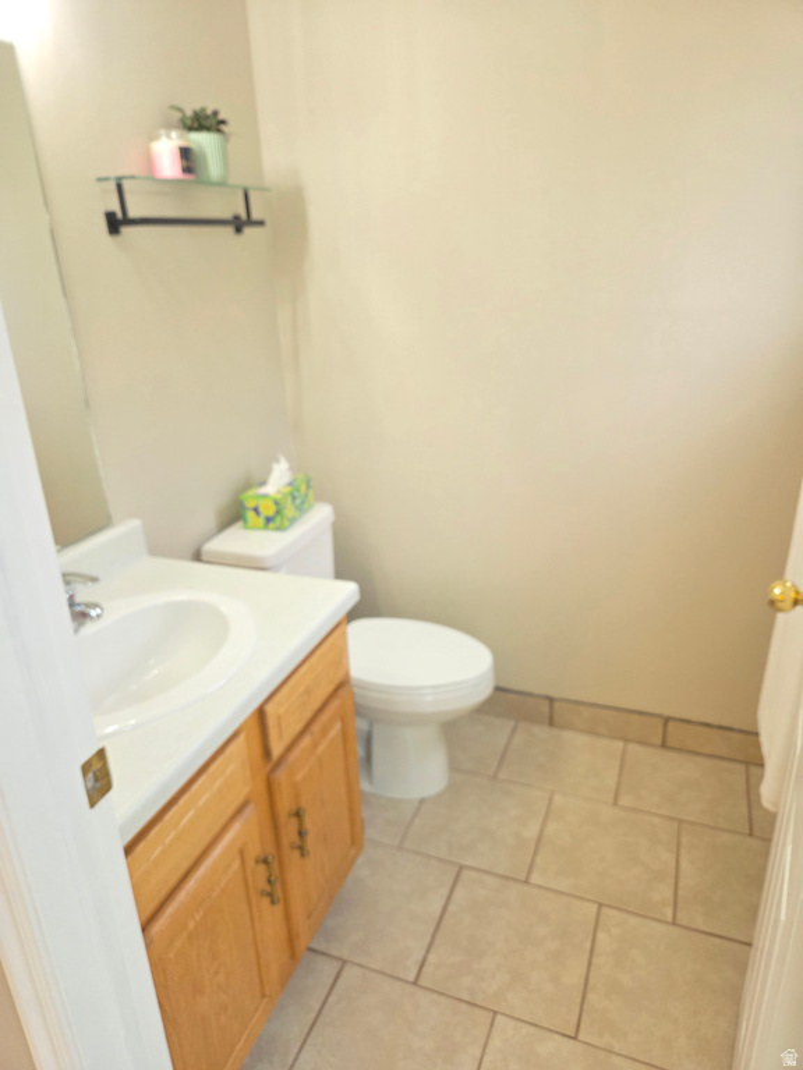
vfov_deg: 73.9
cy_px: 535
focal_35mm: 23
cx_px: 402
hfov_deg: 58.9
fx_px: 711
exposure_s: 1/120
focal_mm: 5.4
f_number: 1.8
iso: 400
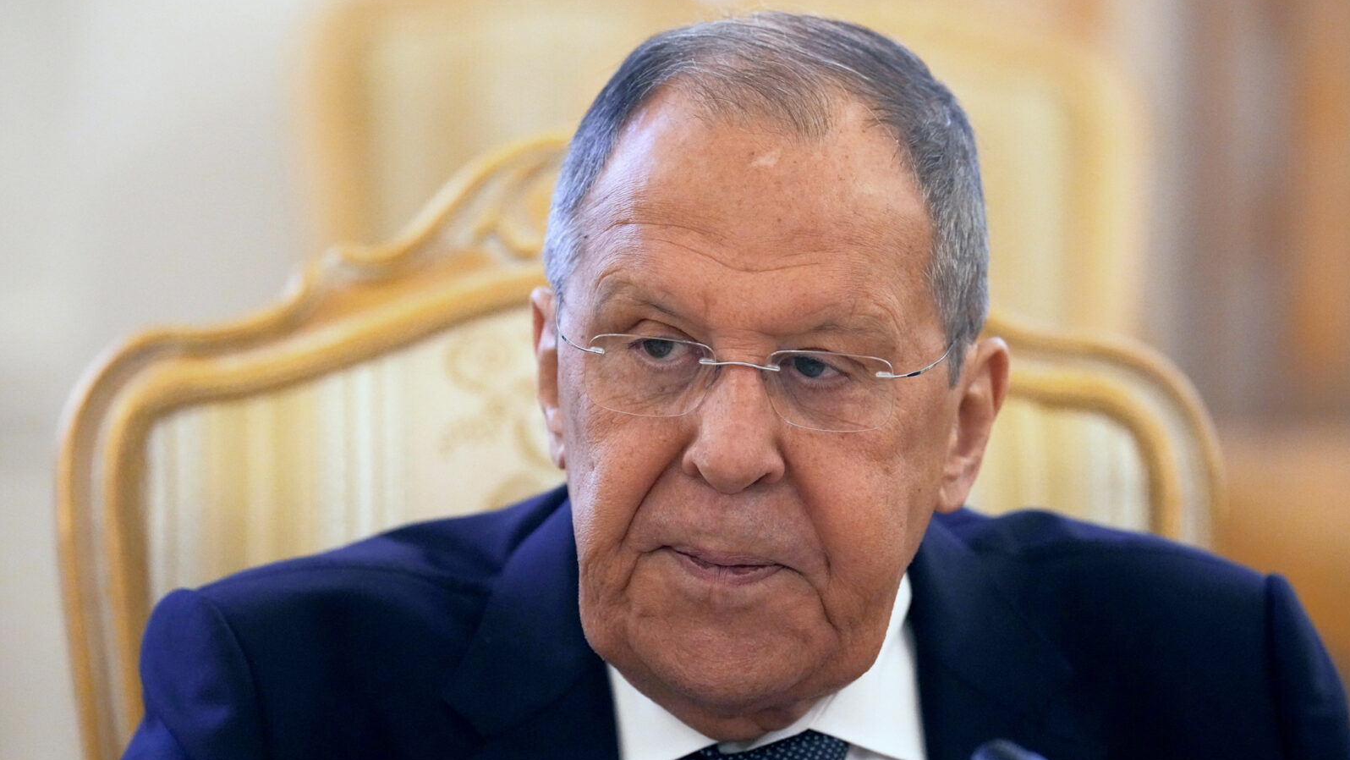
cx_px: 676
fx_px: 7518
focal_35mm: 210
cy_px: 402
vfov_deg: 5.8
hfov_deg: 10.3
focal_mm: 200
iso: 8000
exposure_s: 1/800
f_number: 4
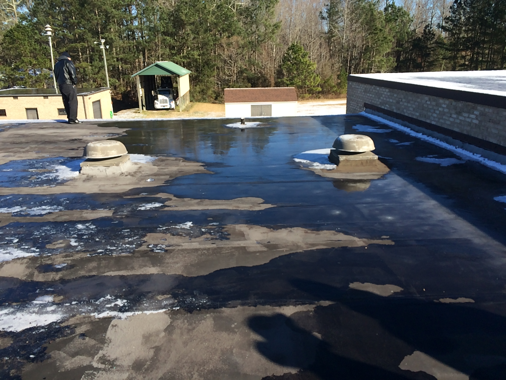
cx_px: 253
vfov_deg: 48.2
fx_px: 424
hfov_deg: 61.7
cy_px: 190
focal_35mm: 29
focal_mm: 4.15
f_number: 2.2
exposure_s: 1/1117
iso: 32
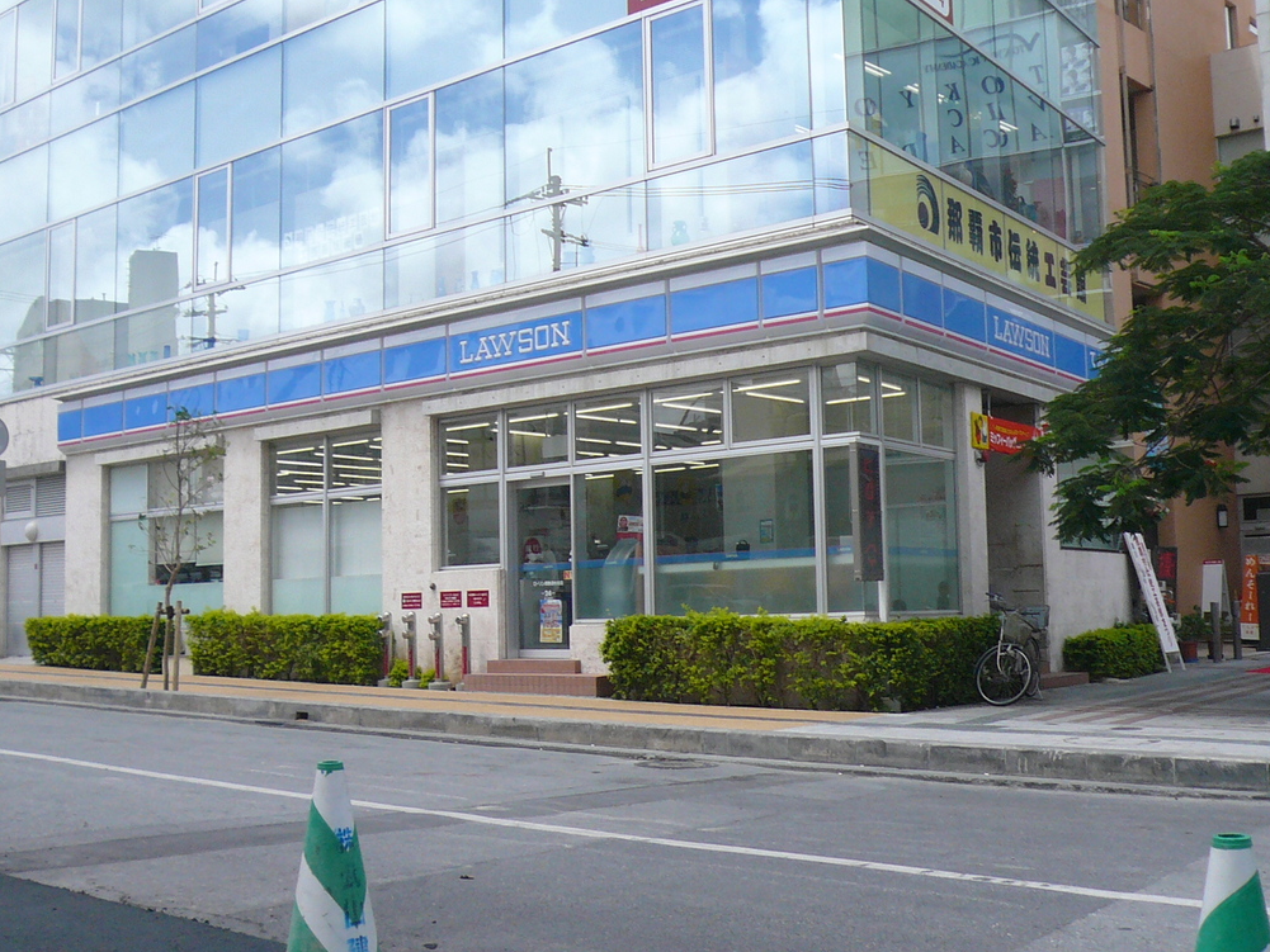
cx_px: 645
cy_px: 469
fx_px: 1651
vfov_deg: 32.2
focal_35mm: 45
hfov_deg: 42.1
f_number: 8
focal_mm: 4.7
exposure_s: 1/160
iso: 100
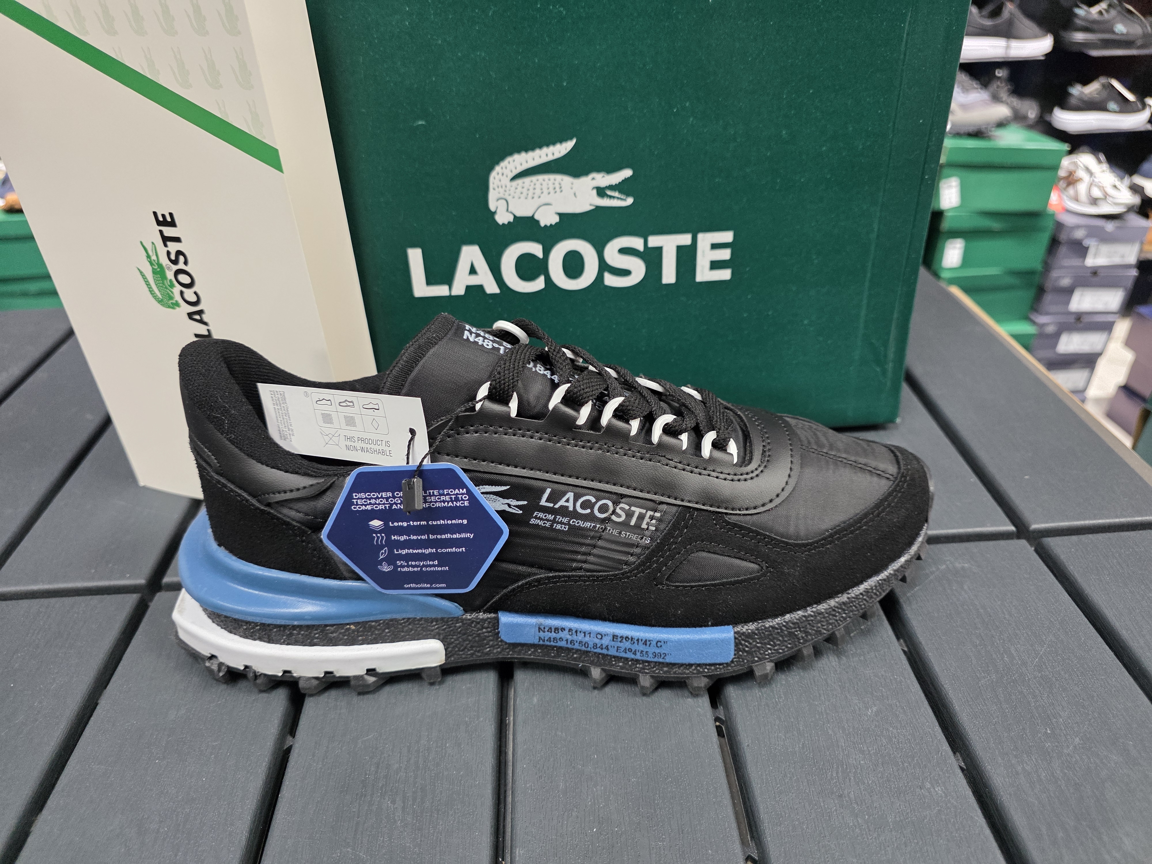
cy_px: 432
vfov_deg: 58.9
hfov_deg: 73.9
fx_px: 765
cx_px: 576
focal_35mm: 23
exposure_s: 1/100
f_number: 1.7
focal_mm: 6.3
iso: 250
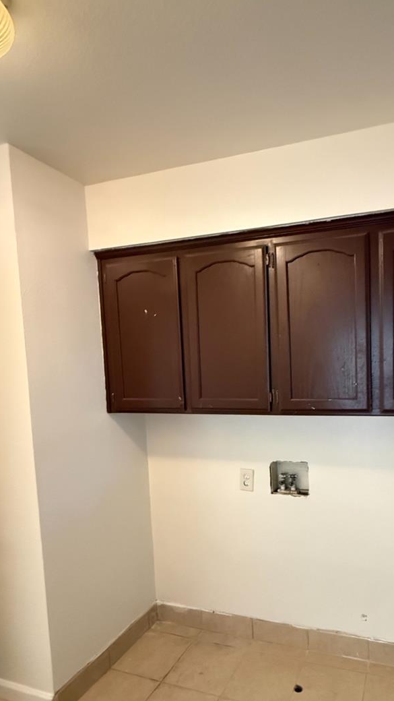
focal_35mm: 22
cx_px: 285
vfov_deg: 80.6
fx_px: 409
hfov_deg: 49.8
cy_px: 407
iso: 1250
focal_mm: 2.22
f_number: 2.2
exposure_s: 1/60
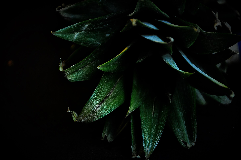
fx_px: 1053
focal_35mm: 158
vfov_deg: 8.7
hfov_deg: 13.1
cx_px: 120
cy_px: 80
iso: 1000
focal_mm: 105
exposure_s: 1/13
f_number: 5.6
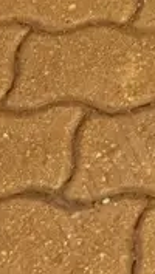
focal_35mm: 197
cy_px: -638
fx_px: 1435
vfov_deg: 8.5
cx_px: 715
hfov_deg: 5.2
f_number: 1.78
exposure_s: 1/54
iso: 800
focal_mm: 6.76
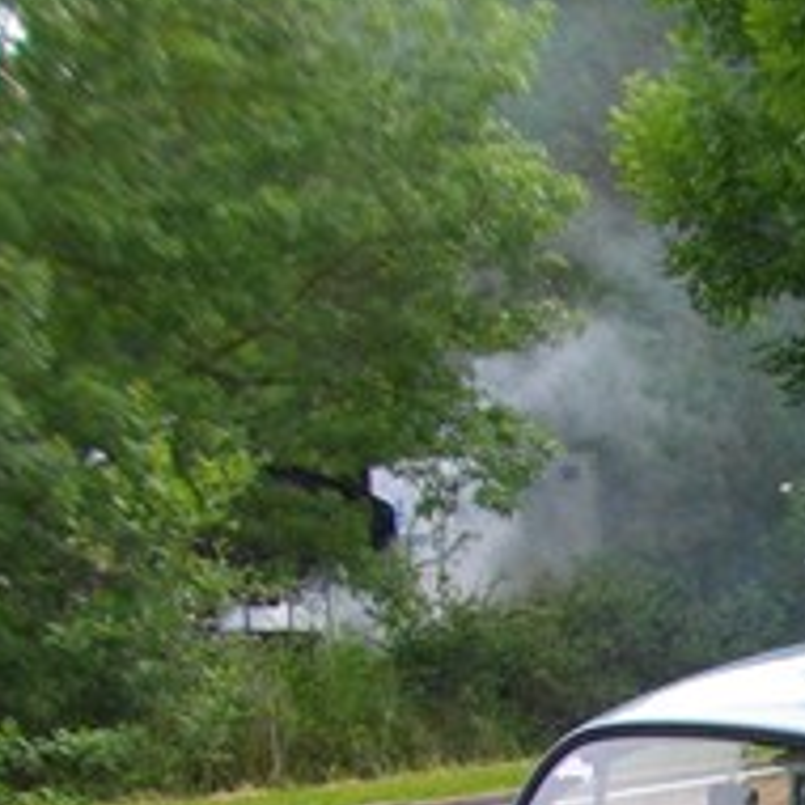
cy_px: 1241
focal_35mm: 119
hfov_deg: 13.5
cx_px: 1313
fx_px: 3131
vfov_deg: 13.7
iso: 100
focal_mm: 5.7
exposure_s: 1/500
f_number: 2.9
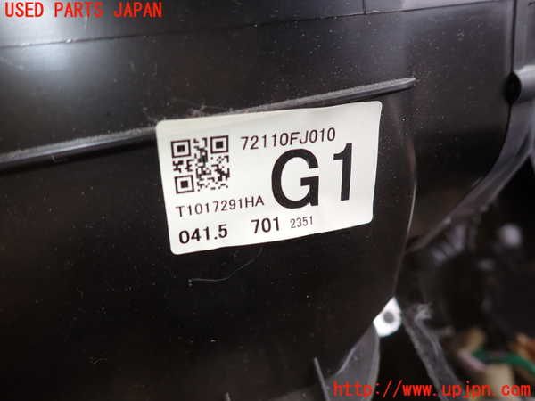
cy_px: 200
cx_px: 268
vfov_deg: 54.9
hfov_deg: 69.4
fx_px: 386
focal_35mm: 25
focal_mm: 4.5
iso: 100
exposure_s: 1/30
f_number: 5.6
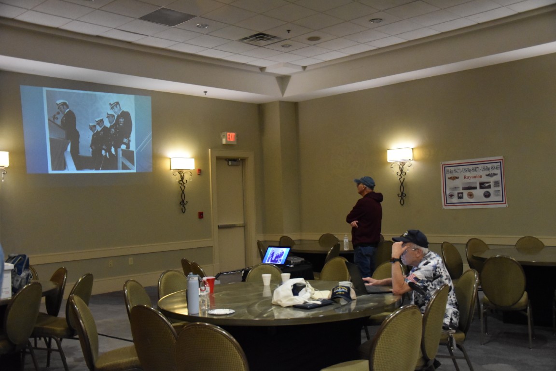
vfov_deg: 34.2
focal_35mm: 39
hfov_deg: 49.6
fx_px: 602
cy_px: 186
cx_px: 278
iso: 4000
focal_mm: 26
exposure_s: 1/60
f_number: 4
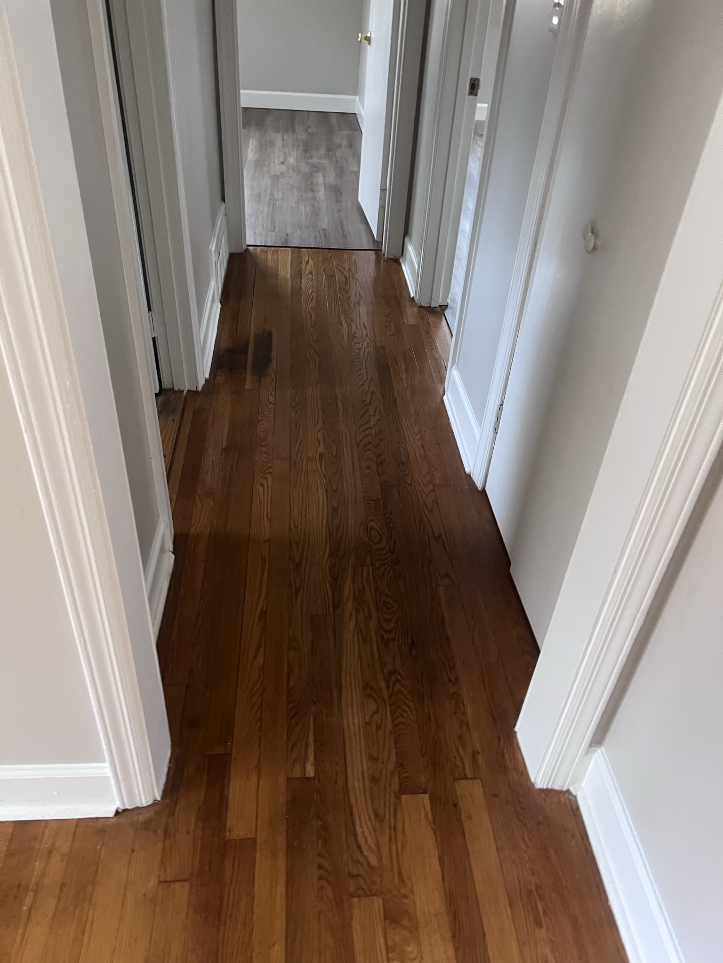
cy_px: 482
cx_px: 362
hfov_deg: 53.1
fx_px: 724
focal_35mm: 26
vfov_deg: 67.3
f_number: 1.5
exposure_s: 1/49
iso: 500
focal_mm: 5.7
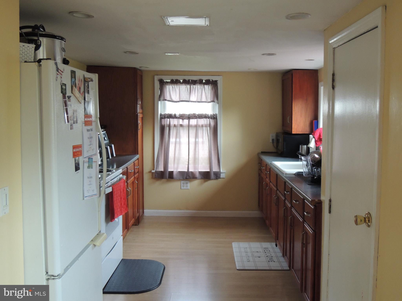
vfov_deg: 40.7
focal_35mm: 35
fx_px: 406
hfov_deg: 52.6
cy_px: 150
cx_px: 201
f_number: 3.3
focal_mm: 6.2
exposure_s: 1/40
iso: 400
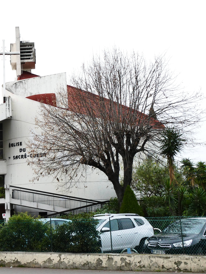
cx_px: 15
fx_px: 381
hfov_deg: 28.9
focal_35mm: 48
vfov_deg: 39.7
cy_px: 138
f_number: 5
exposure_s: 1/2000
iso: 800
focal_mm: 11.86
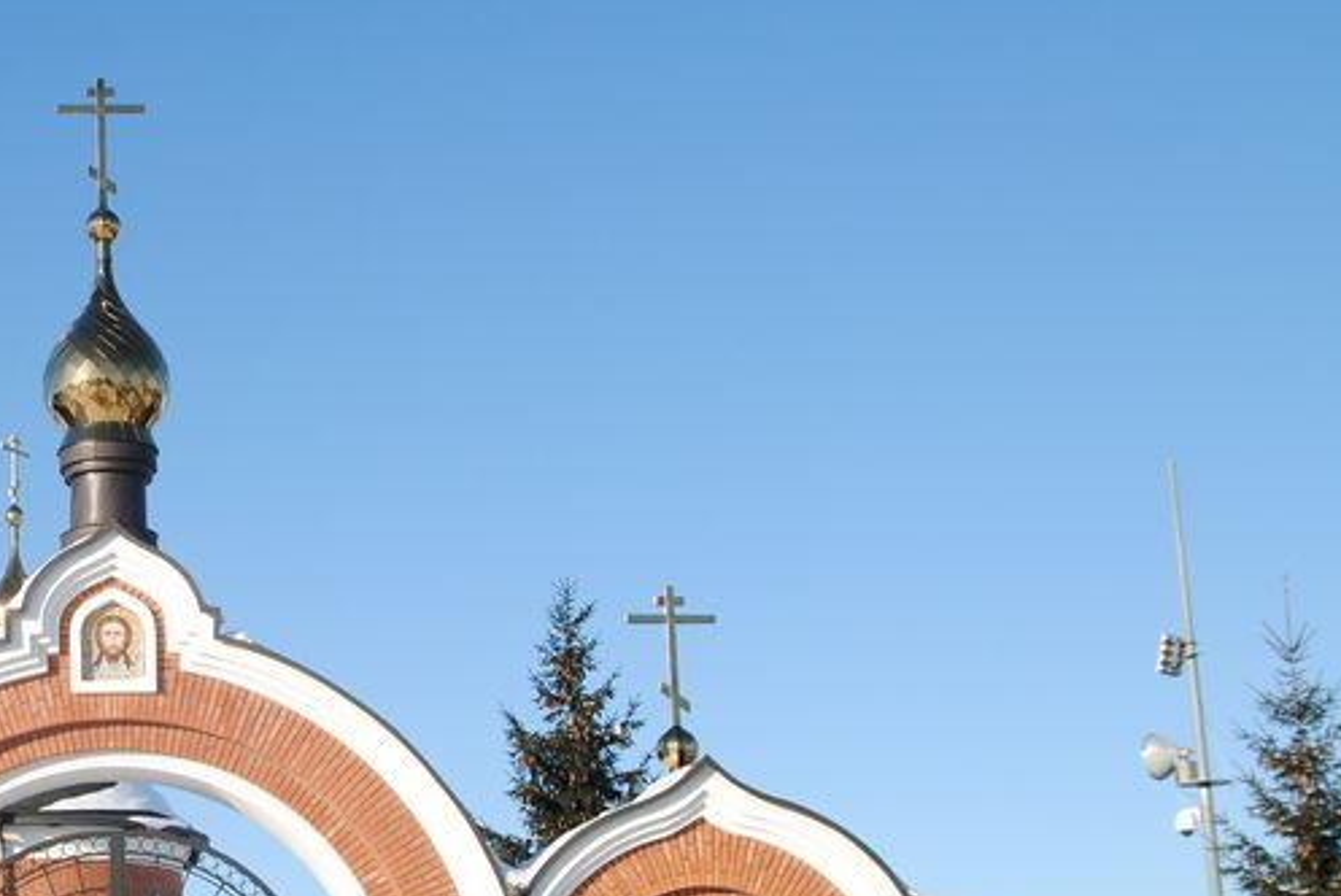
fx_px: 2534
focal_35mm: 68
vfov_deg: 19.9
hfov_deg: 28.2
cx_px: 76
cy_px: 636
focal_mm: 22
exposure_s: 1/250
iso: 100
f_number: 8
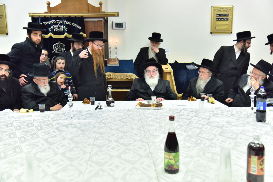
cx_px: 136
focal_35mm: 38
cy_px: 91
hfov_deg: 50.7
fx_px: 288
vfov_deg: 35.1
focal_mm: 38
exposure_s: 1/160
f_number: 4.5
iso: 2000
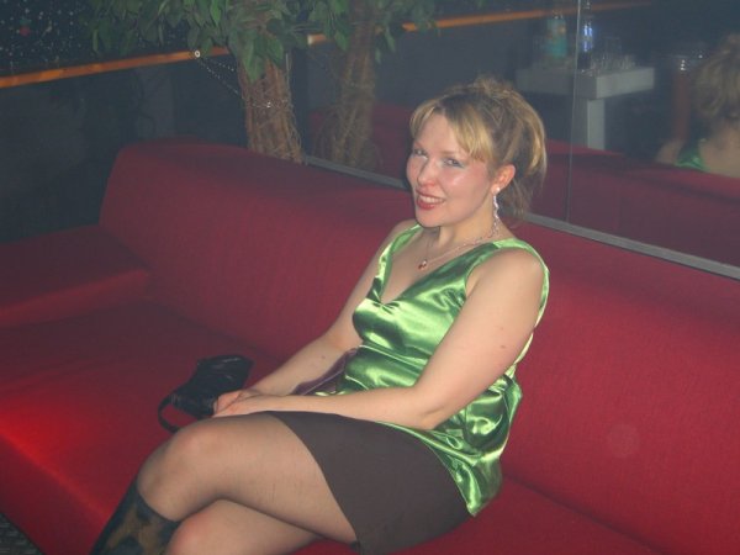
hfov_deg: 41.2
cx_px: 370
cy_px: 278
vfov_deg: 31.5
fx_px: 983
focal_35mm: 46
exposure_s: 1/60
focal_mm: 9.5
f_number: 3.1
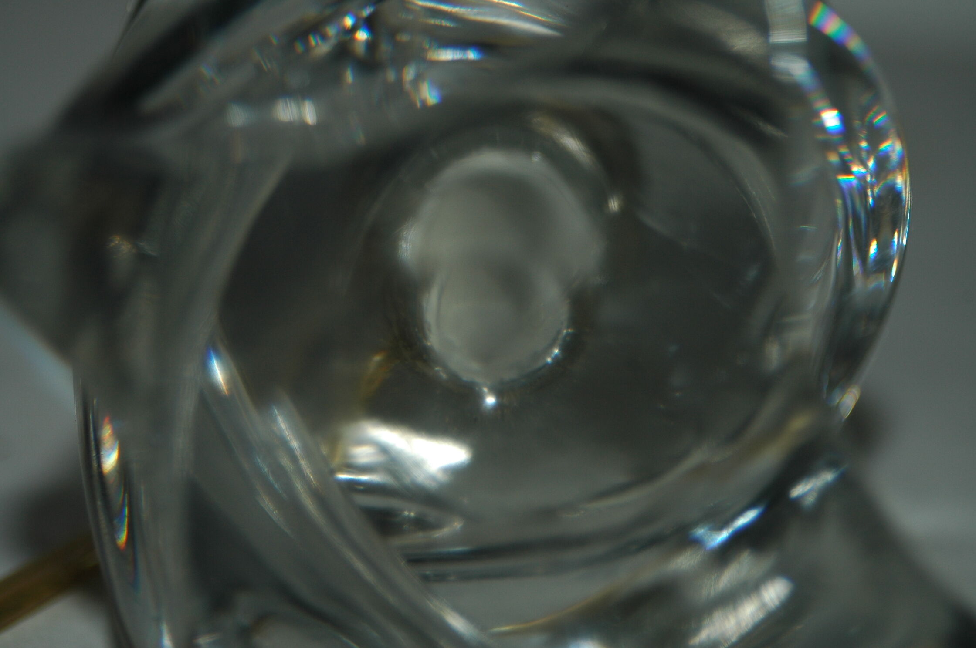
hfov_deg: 17.1
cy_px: 324
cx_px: 488
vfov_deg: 11.4
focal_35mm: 120
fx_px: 3250
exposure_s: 1/125
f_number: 5.6
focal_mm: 80
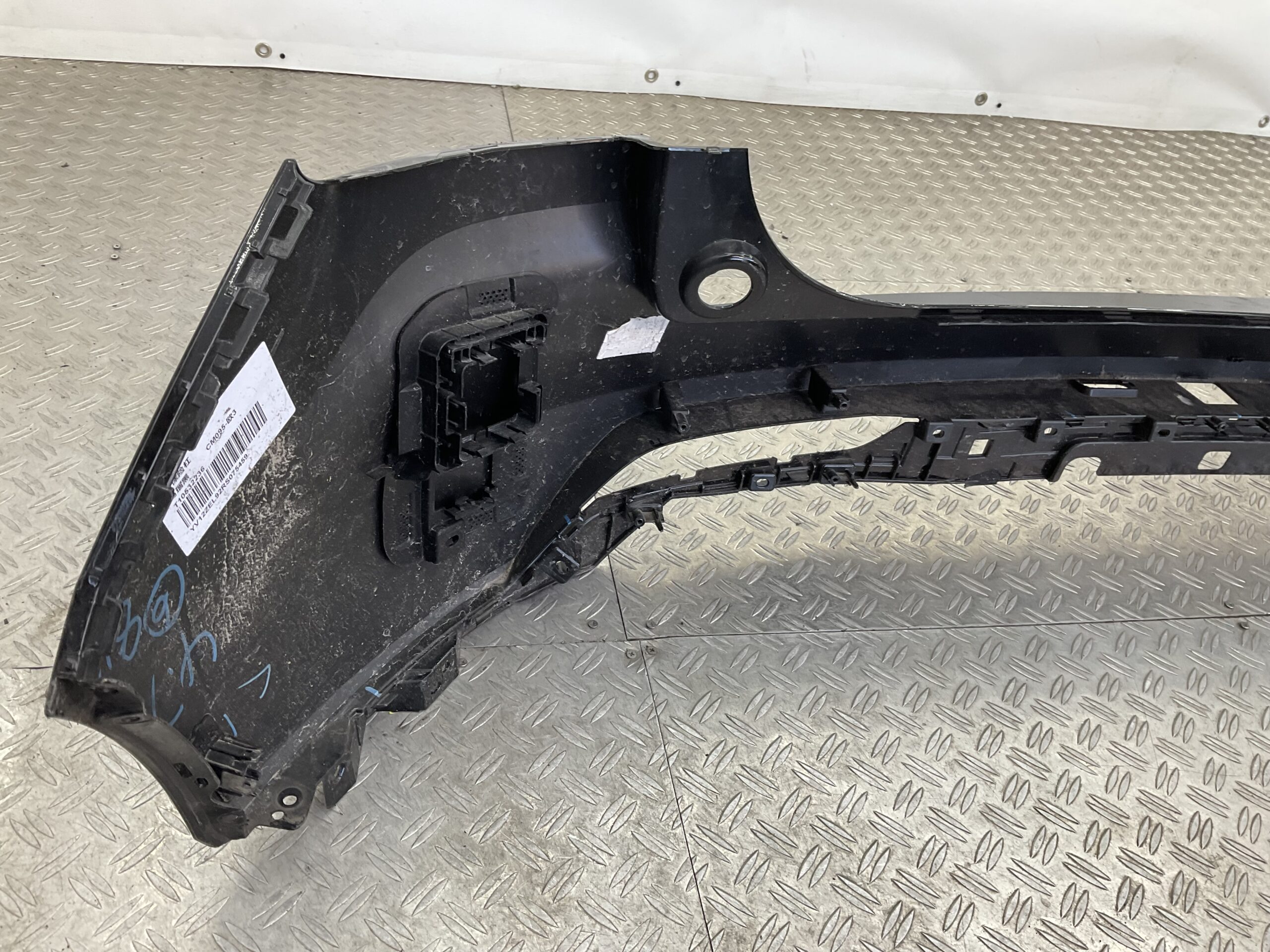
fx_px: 1064
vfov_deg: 48.2
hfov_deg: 61.7
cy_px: 476
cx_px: 635
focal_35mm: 29
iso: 40
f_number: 1.8
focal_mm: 3
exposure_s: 1/120
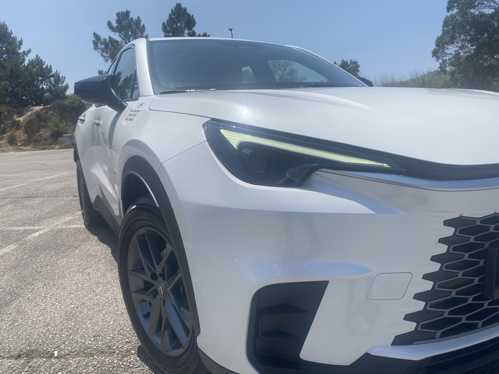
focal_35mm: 26
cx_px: 250
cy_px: 187
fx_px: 375
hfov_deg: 67.3
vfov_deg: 53.1
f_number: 1.8
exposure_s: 1/5495
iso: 32
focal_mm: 4.25
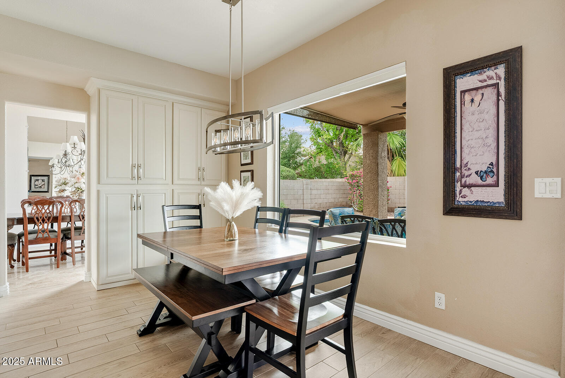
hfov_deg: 90.0
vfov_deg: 67.5
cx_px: 282
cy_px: 189
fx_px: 283
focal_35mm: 18
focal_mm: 18
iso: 100
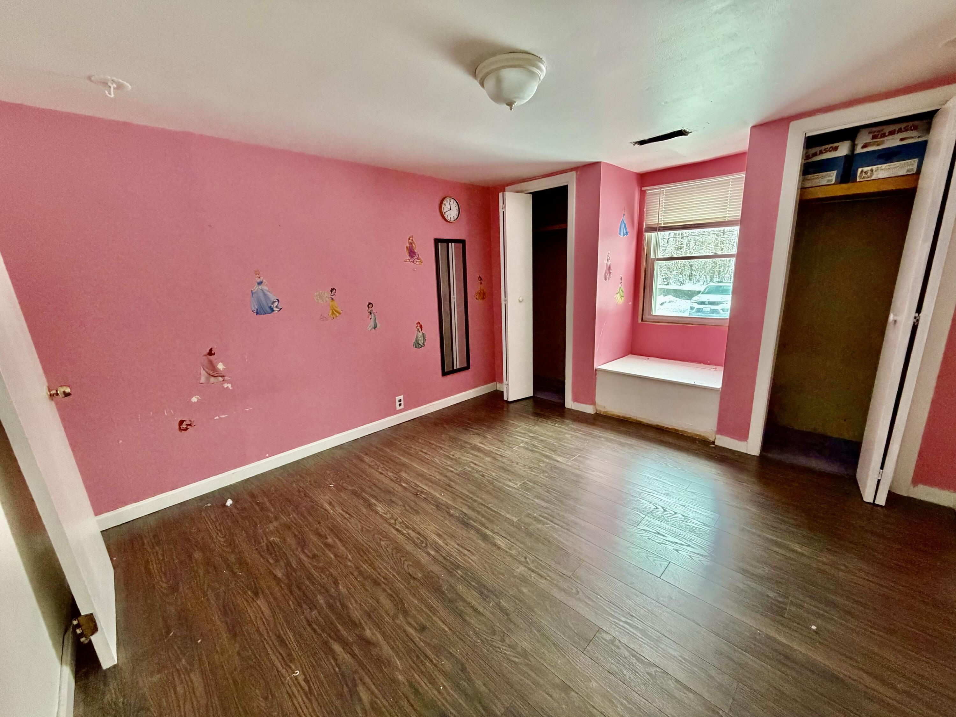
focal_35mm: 14
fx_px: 387
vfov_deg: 85.7
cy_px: 358
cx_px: 478
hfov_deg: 102.1
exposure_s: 1/60
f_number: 2.2
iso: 500
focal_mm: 2.22
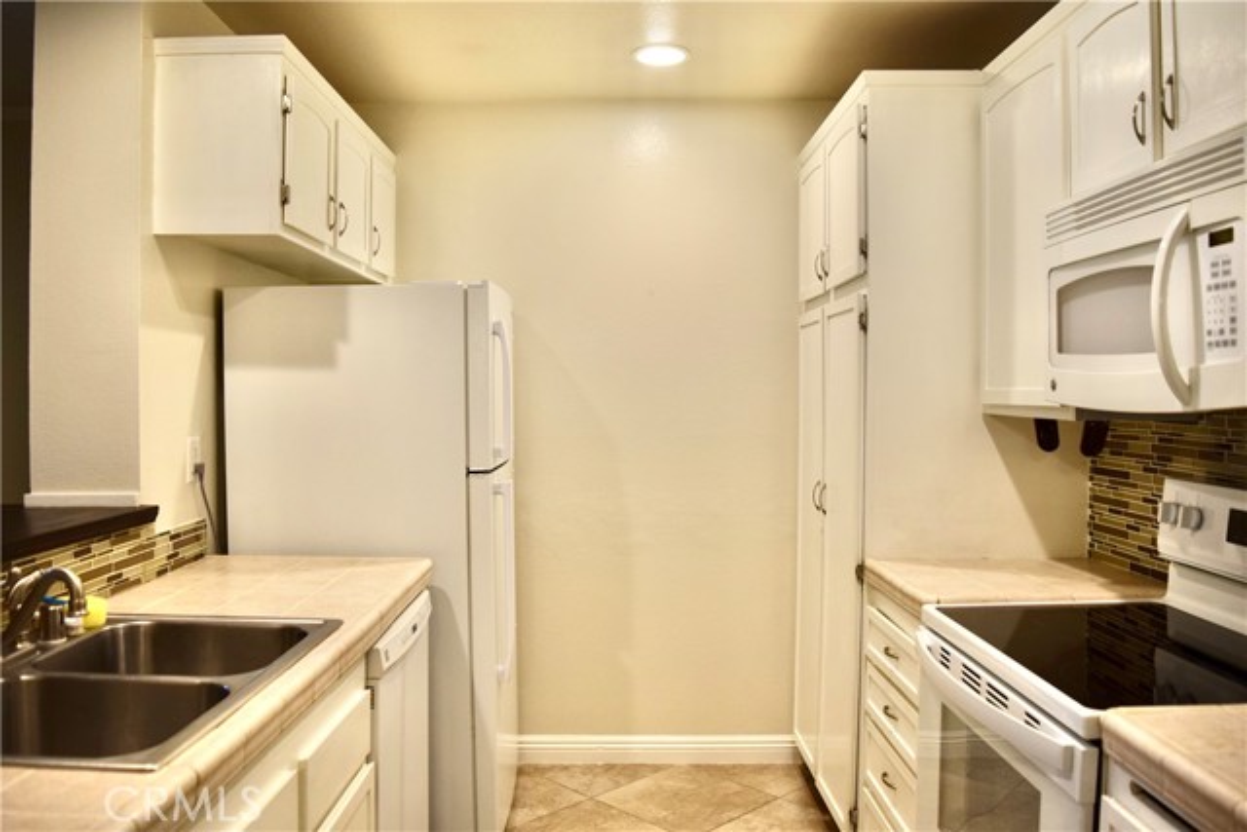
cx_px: 624
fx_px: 935
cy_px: 416
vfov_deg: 48.0
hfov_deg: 67.4
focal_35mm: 27
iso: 500
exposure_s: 1/60
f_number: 4
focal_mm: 18
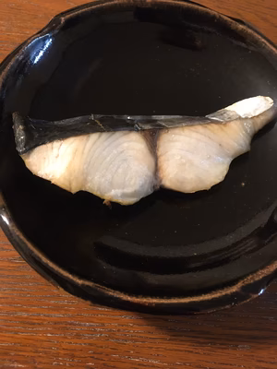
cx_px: 138
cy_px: 184
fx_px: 309
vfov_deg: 61.7
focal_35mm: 29
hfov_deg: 48.2
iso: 200
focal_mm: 4.15
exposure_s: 1/20
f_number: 2.2
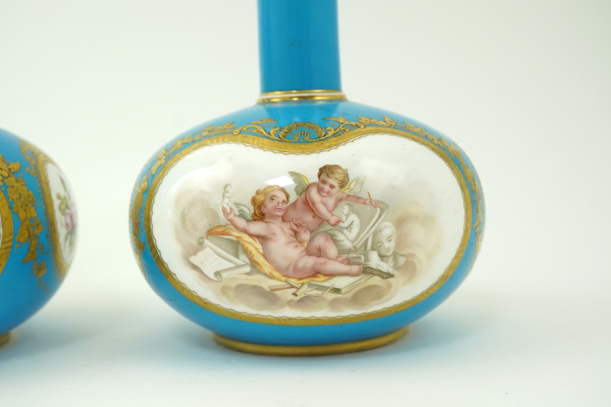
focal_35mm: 49
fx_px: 832
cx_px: 294
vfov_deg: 27.5
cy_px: 199
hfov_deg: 40.3
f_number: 10
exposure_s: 1/50
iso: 400
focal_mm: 30
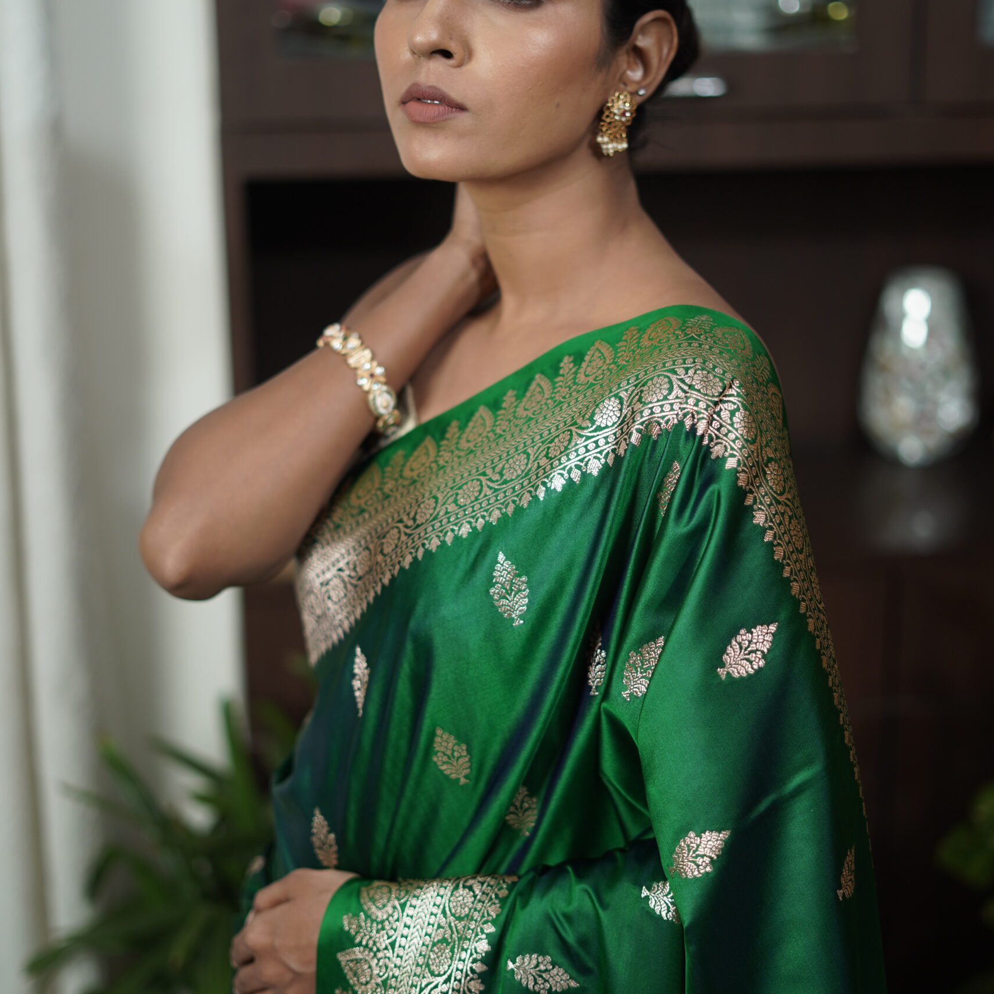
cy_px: 472
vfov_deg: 26.9
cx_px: 497
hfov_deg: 26.9
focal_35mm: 64
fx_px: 2079
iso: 200
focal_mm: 50
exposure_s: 1/100
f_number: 1.8
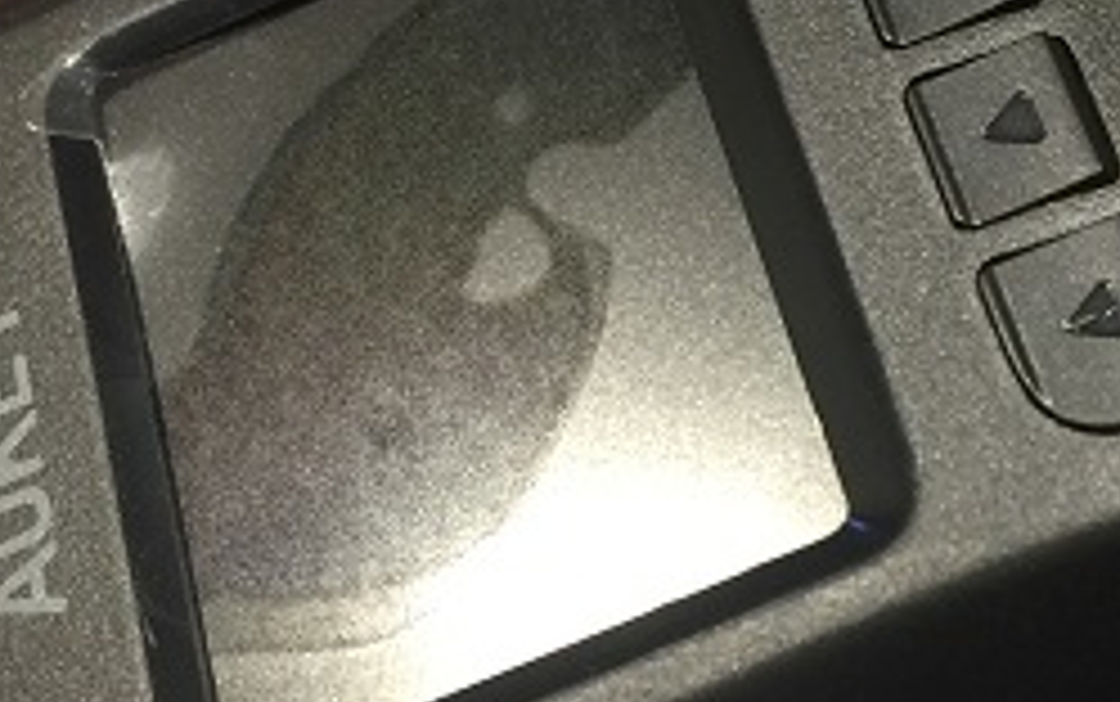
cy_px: 356
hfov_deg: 25.9
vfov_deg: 16.5
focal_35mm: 79
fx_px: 2413
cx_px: 792
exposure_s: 1/17
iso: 125
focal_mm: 4.15
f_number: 2.2
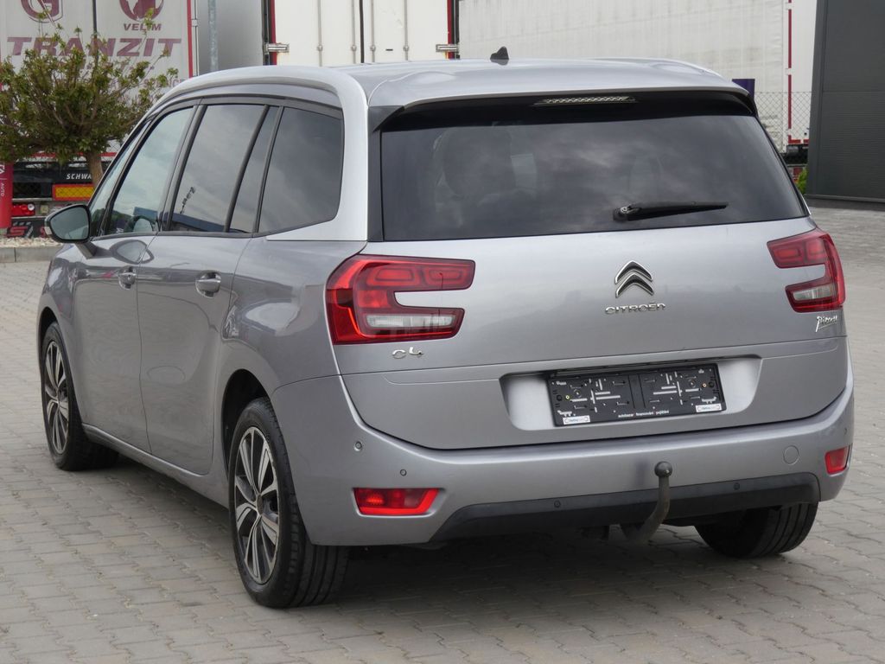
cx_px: 442
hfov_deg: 23.0
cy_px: 332
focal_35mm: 85
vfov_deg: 17.4
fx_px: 2173
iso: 80
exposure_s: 1/160
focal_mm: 15.2
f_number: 5.6
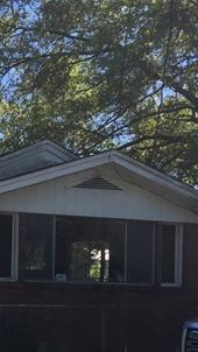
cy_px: 261
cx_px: -140
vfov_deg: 30.9
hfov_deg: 15.8
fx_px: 625
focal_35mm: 67
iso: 32
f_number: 2.2
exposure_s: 1/1319
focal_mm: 4.15
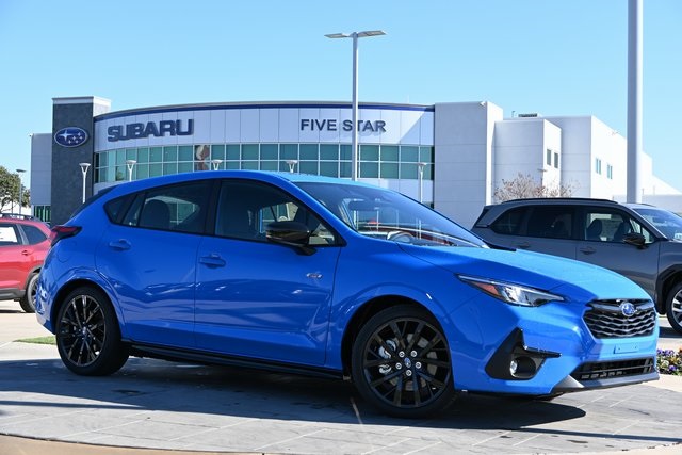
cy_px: 228
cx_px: 341
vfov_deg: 23.2
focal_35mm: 58
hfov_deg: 34.2
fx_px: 1108
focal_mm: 39
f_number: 5.6
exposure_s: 1/250
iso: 100
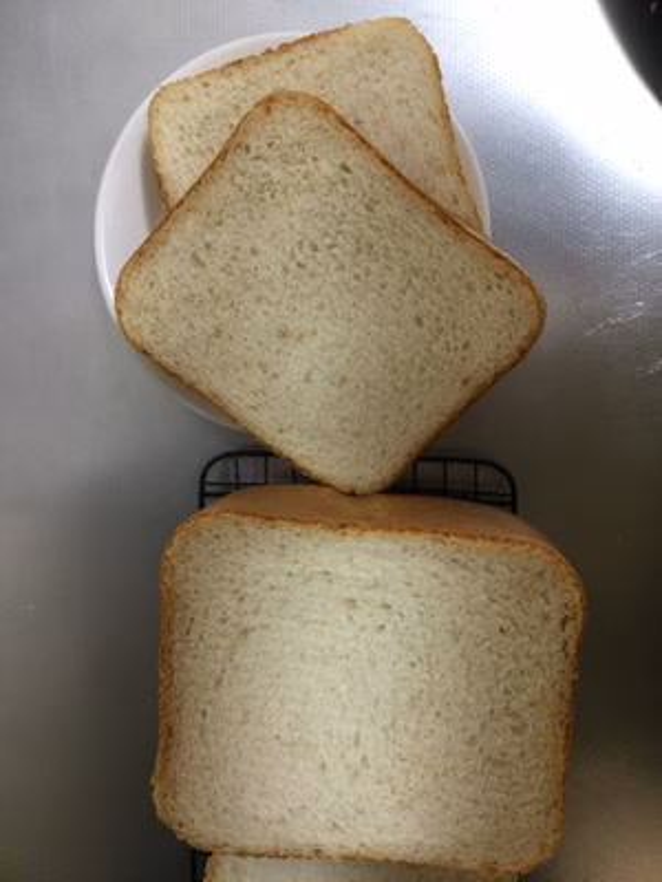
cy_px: 441
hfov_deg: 45.4
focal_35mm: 31
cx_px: 331
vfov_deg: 58.4
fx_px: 790
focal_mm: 3.3
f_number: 2.4
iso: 100
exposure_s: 1/30
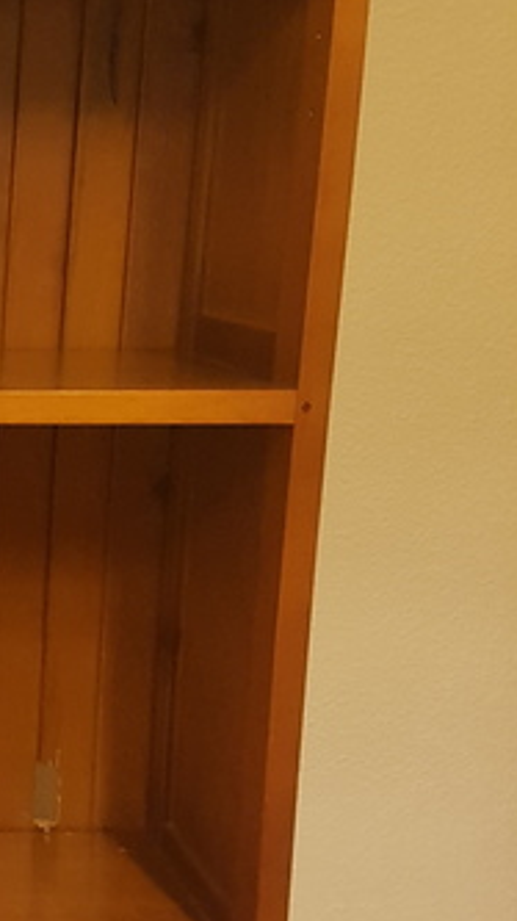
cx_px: -288
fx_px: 1659
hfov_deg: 16.0
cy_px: 528
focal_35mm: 68
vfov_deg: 31.0
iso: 250
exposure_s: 1/10
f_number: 1.7
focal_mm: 4.2
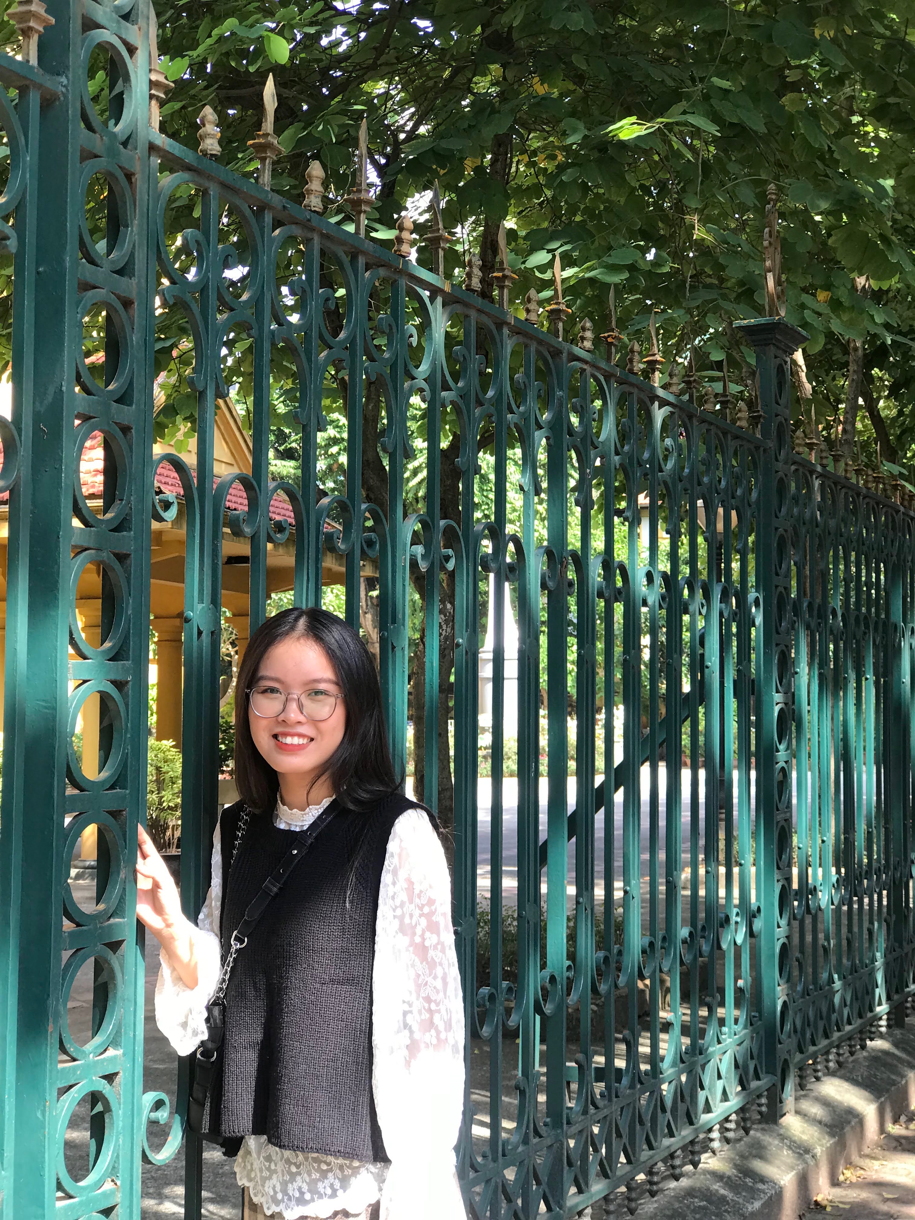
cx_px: 458
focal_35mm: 57
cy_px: 610
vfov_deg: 33.8
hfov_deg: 25.7
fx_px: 2009
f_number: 2.8
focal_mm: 6.6
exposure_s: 1/120
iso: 25
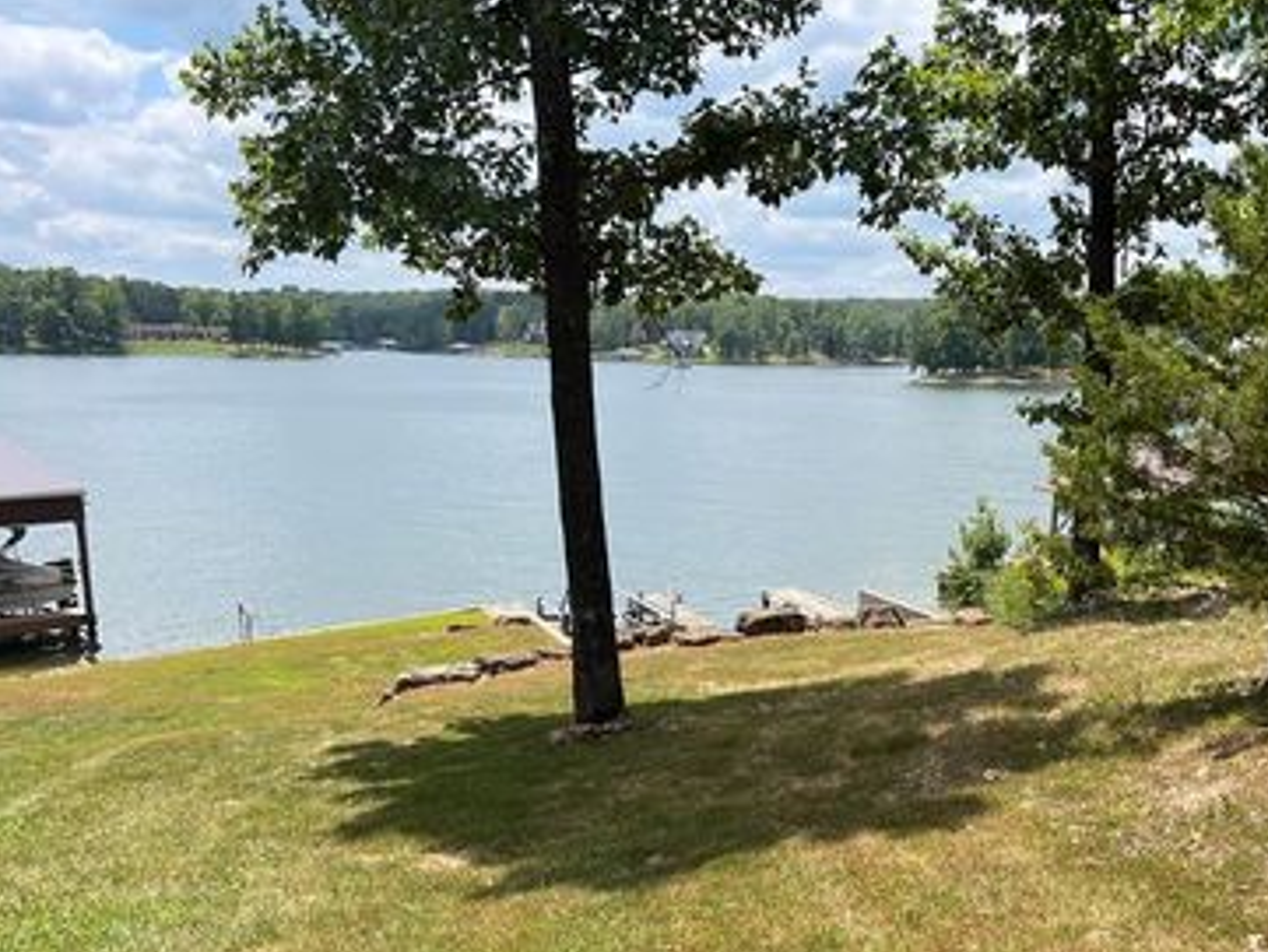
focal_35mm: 36
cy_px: 631
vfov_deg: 39.2
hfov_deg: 50.7
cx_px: 815
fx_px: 1319
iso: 50
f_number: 1.5
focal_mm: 5.7
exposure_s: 1/1901
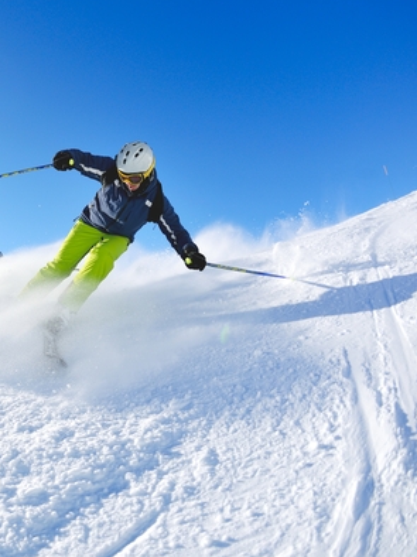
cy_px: 269
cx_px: -34
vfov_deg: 69.4
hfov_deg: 43.5
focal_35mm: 25
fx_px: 402
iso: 100
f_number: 5.6
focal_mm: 16
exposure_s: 1/1000
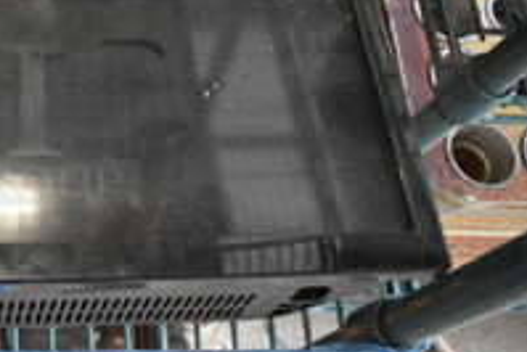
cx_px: -90
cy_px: 95
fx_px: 952
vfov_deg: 20.8
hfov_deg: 27.5
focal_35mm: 65
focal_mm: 18
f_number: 3.5
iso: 2500
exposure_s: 1/125
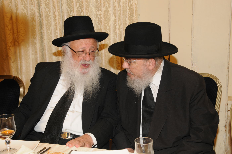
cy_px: 77
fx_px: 328
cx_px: 116
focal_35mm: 51
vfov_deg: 26.4
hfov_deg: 38.9
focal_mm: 34
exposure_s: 1/60
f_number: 5.6
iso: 400
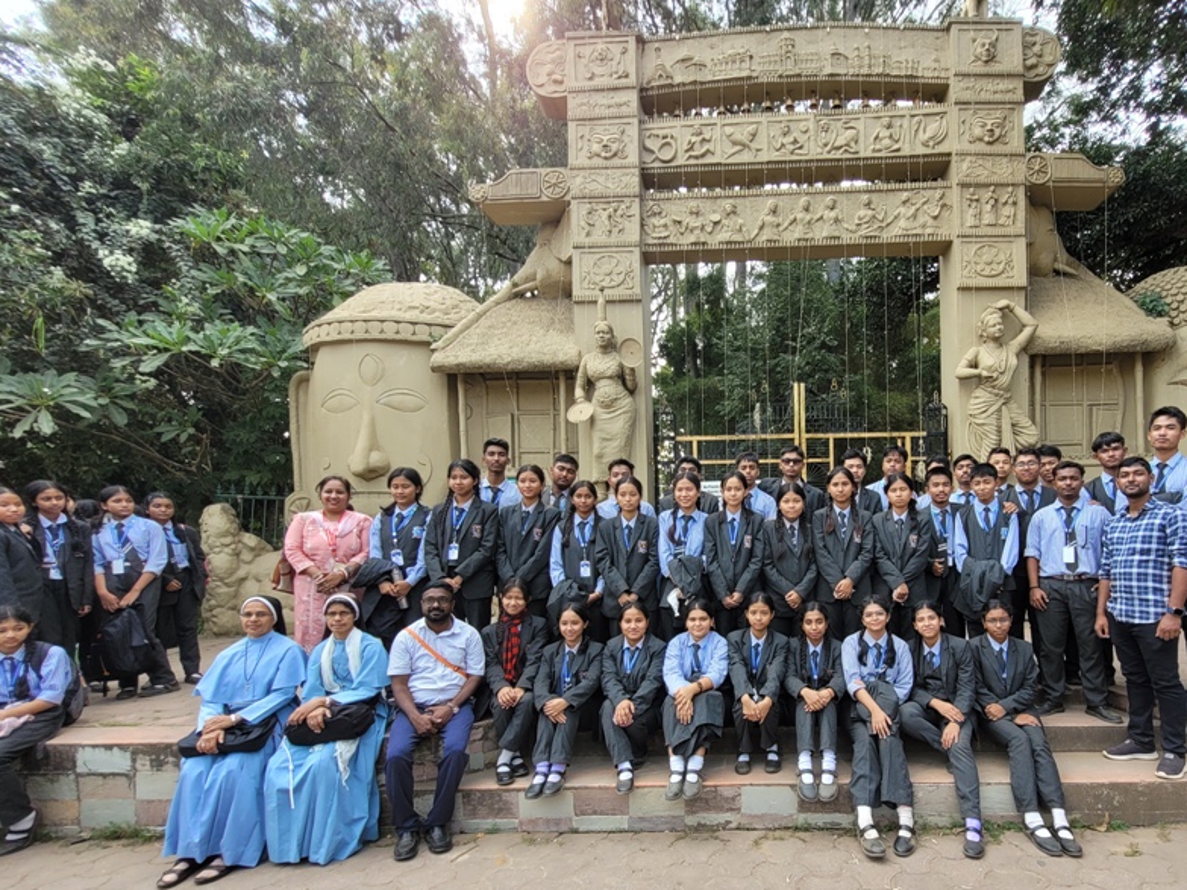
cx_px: 750
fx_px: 583
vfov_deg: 73.7
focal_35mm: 17
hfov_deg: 89.0
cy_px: 544
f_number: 2.2
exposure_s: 1/244
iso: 40
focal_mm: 1.74
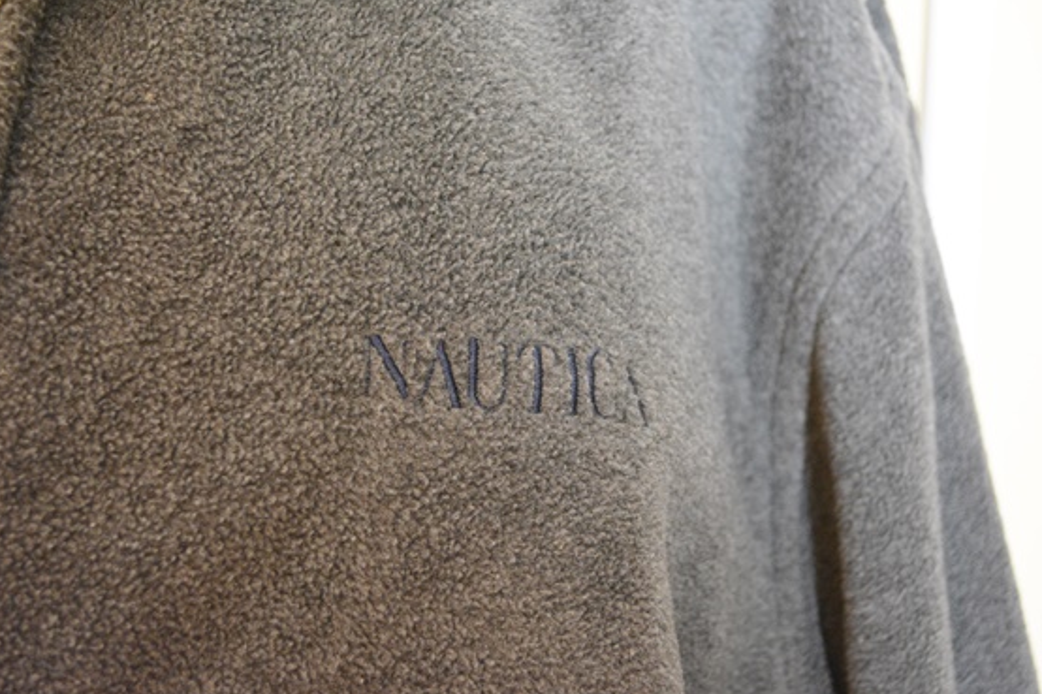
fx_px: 1505
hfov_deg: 38.2
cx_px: 538
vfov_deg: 26.0
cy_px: 339
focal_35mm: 52
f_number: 4.8
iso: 2200
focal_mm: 32
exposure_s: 1/30
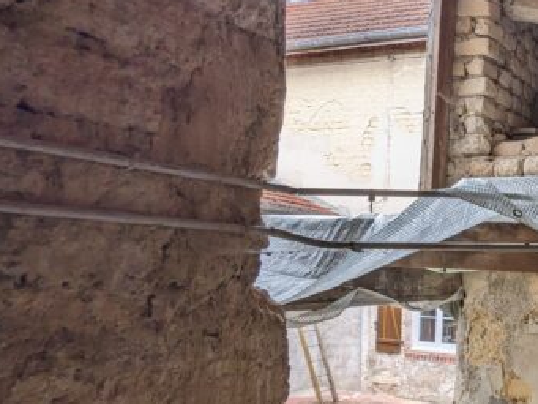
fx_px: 560
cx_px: 573
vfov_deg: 39.3
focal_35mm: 36
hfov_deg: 42.1
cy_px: 264
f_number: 2.2
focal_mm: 2.22
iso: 42
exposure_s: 1/26.1
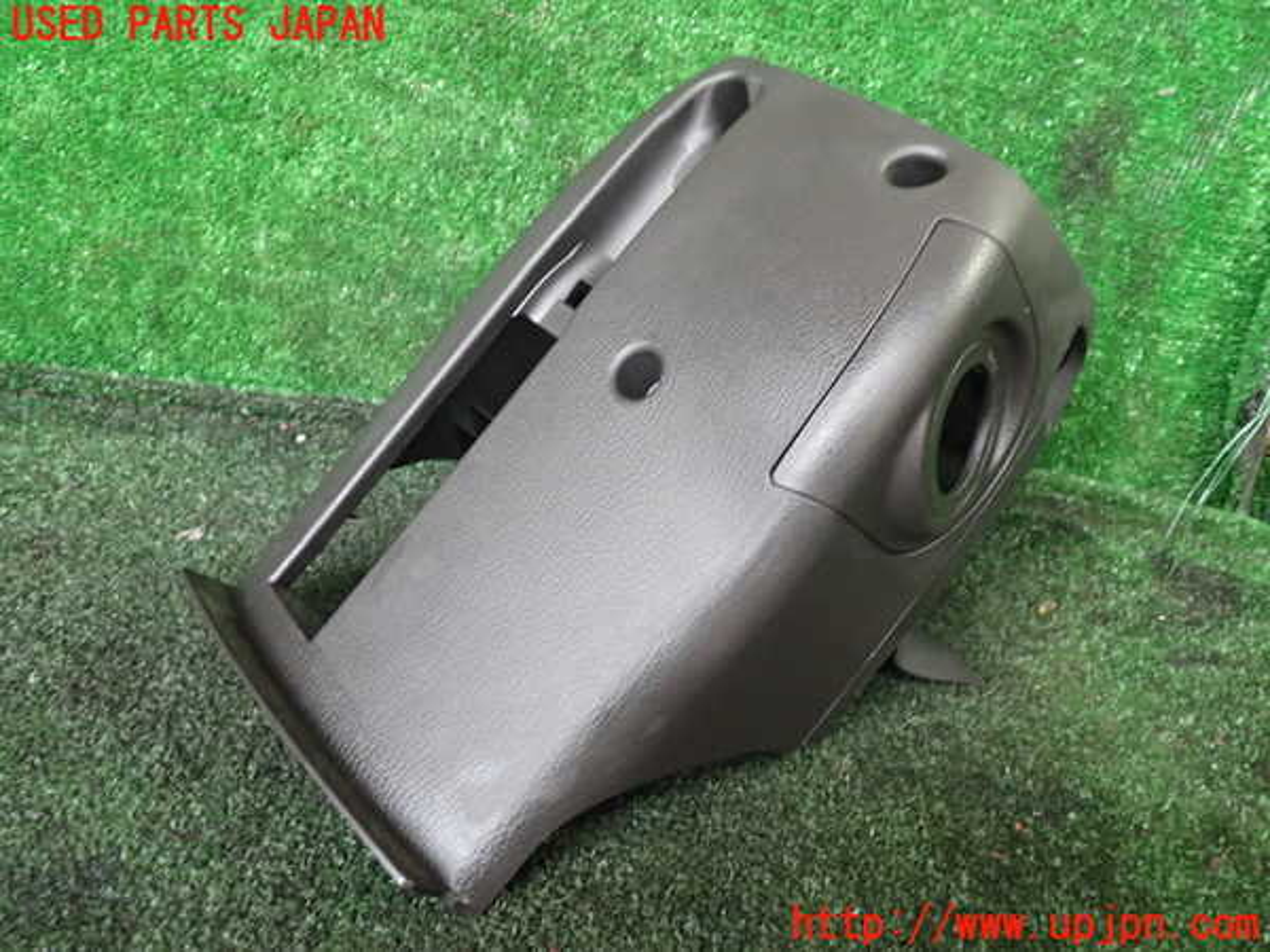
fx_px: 1101
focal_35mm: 30
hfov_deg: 60.0
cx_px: 635
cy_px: 476
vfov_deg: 46.8
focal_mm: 5.4
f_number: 2.3
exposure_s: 1/30
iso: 640
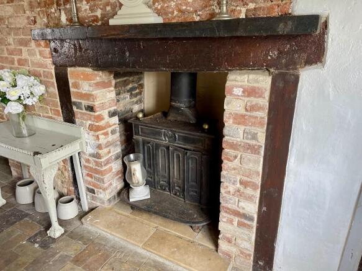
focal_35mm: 25
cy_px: 136
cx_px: 181
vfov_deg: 54.9
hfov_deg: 69.4
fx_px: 261
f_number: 1.6
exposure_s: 1/121
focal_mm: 5.1
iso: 125
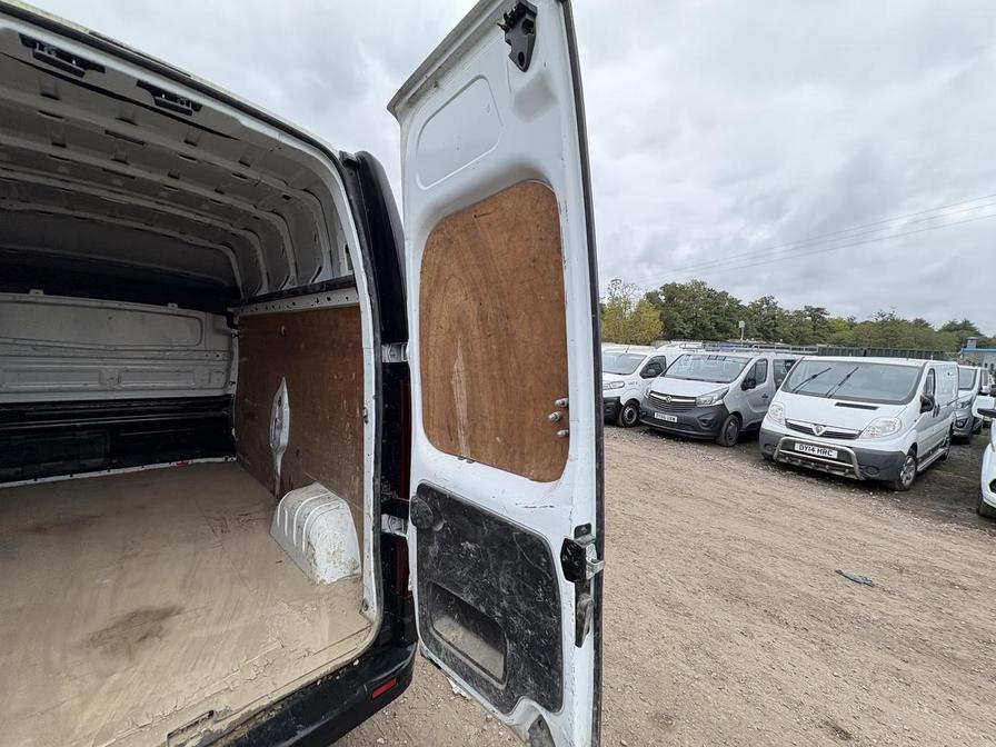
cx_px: 498
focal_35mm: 14
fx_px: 403
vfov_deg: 85.7
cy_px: 374
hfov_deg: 102.1
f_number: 2.2
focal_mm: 2.22
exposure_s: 1/220
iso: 40
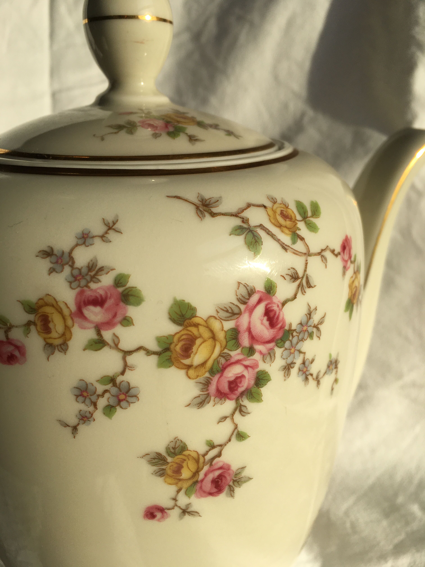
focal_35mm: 29
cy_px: 284
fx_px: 475
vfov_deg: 61.7
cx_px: 212
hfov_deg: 48.2
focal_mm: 4.15
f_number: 2.2
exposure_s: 1/1131
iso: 25
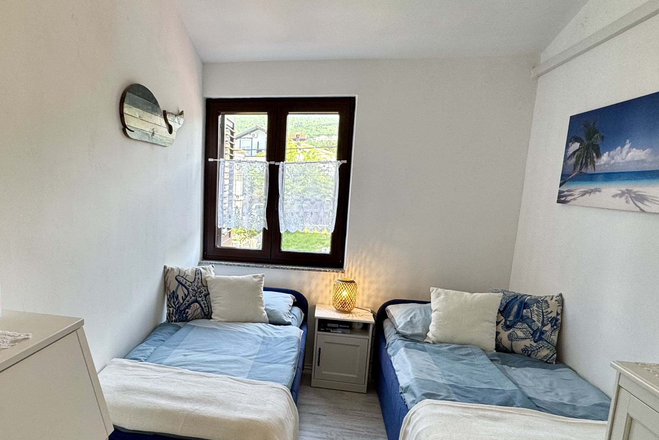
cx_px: 216
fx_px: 494
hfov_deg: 65.5
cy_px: 268
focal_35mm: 27
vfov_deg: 47.6
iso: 80
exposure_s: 1/100
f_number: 2.2
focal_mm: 2.22
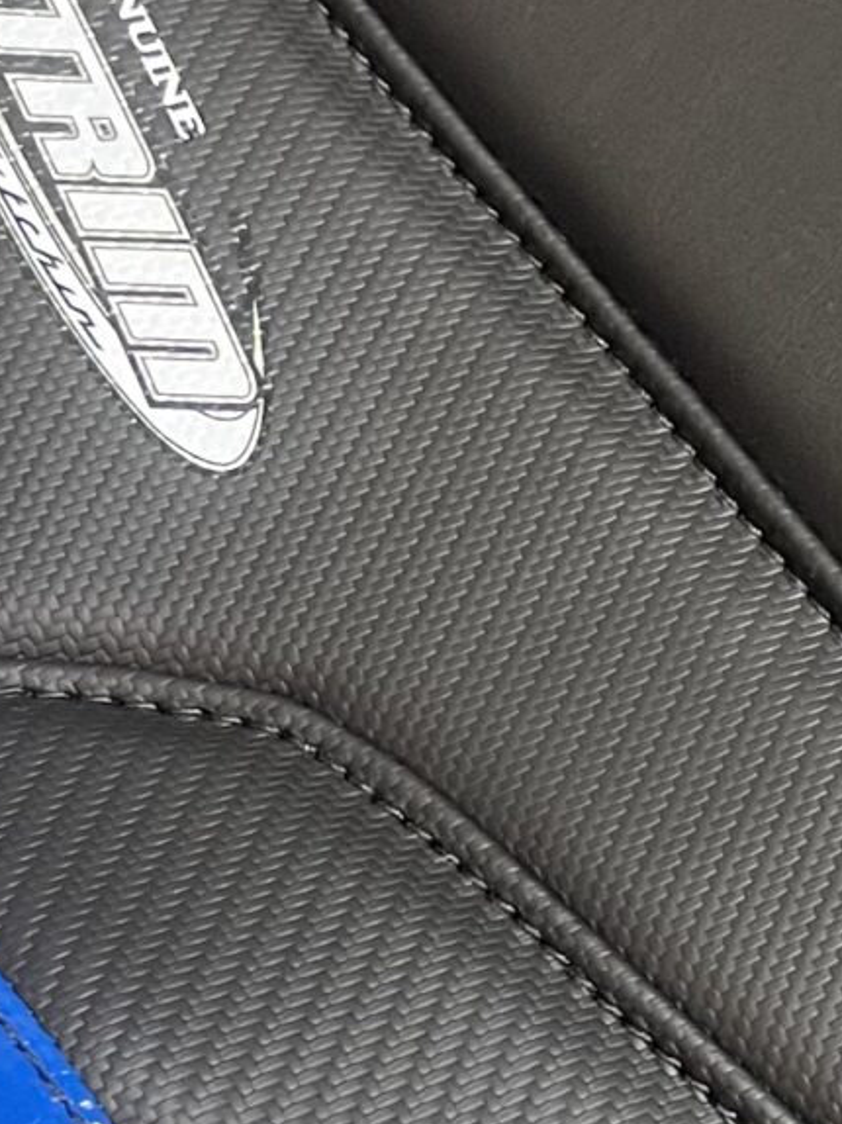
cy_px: 899
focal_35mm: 116
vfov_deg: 16.8
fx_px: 3765
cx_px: 1099
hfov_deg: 12.4
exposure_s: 1/60
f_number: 1.6
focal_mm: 5.1
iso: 250
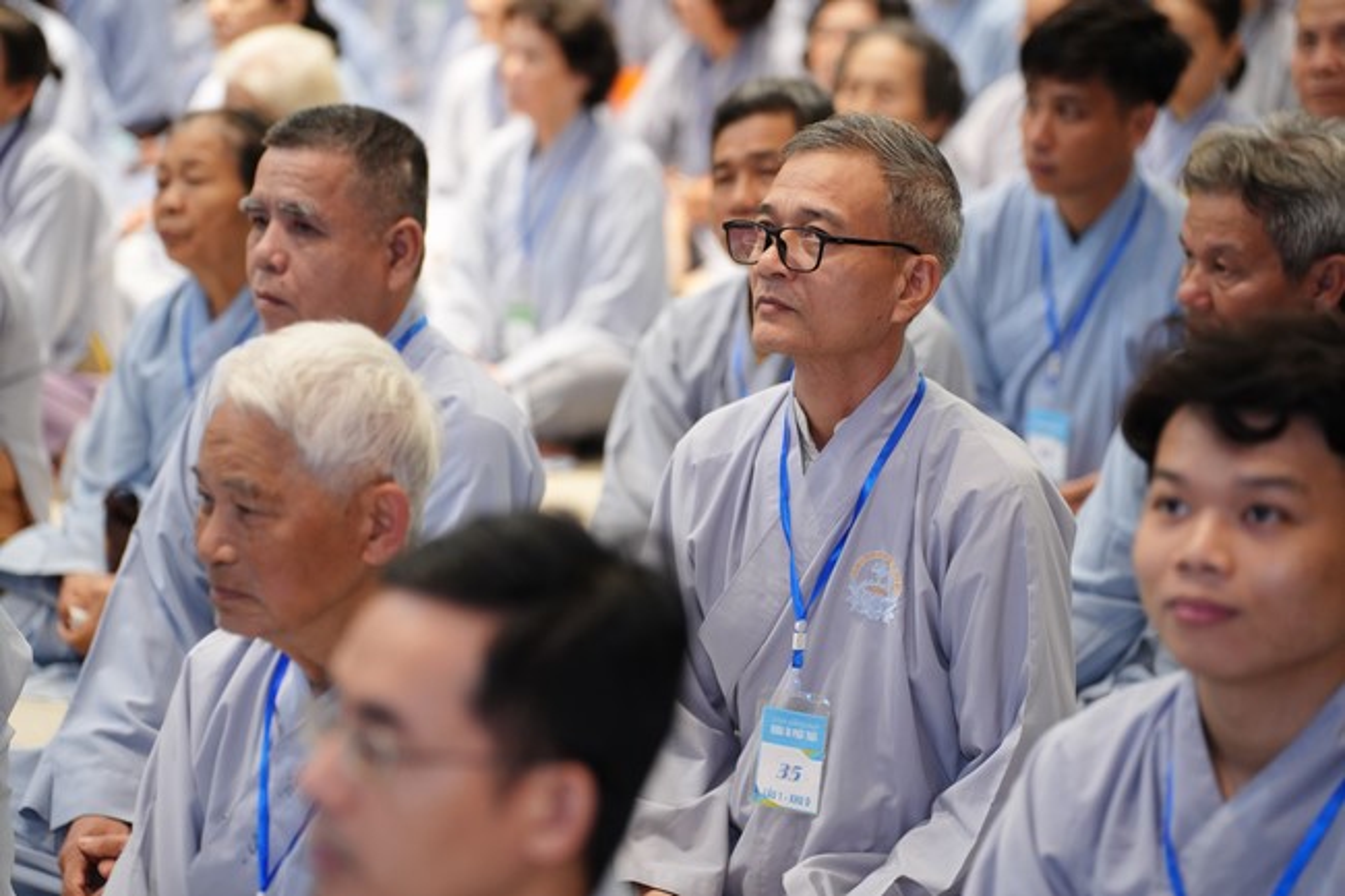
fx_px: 3922
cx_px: 672
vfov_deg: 13.0
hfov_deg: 19.5
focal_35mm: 105
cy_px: 448
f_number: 2.8
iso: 2000
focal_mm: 105
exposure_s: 1/100
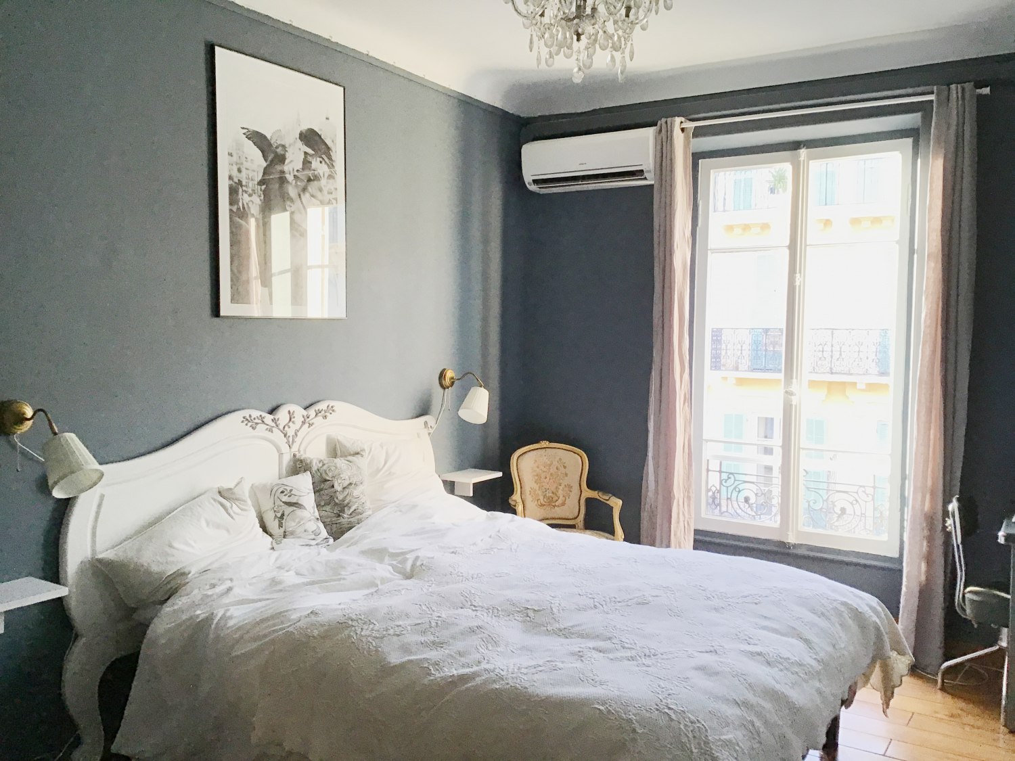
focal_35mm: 31
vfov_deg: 45.4
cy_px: 380
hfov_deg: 58.4
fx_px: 909
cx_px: 508
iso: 50
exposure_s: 1/33
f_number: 2.4
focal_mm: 3.3
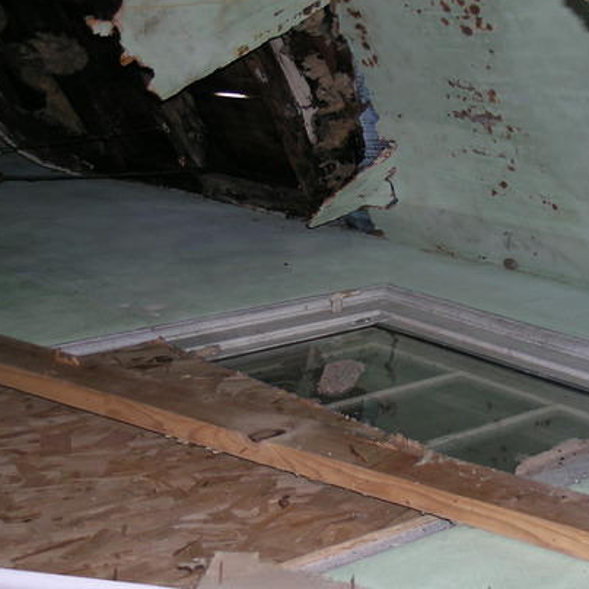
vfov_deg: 24.7
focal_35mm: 70
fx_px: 1348
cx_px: 389
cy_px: 286
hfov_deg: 24.5
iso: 50
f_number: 3.4
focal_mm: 10.3
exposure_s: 1/60.1
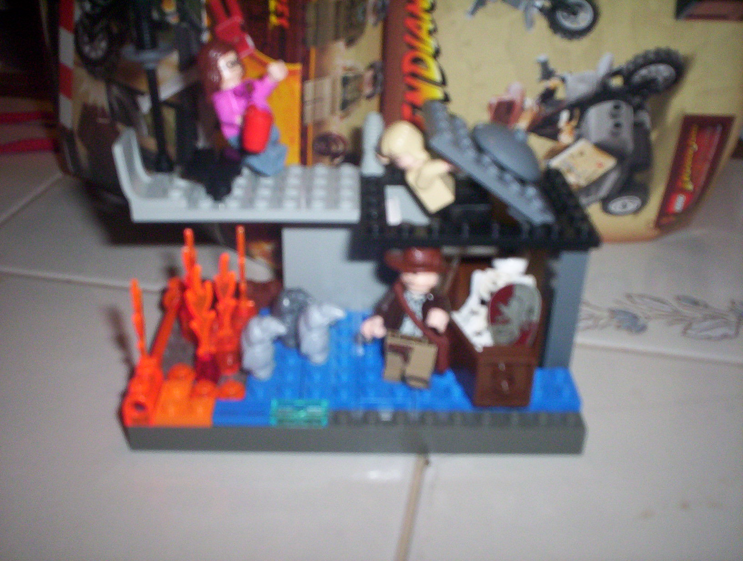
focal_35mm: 38
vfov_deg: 37.9
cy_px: 280
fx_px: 818
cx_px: 372
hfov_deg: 48.9
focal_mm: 4.99
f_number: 4.5
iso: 140
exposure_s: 1/60
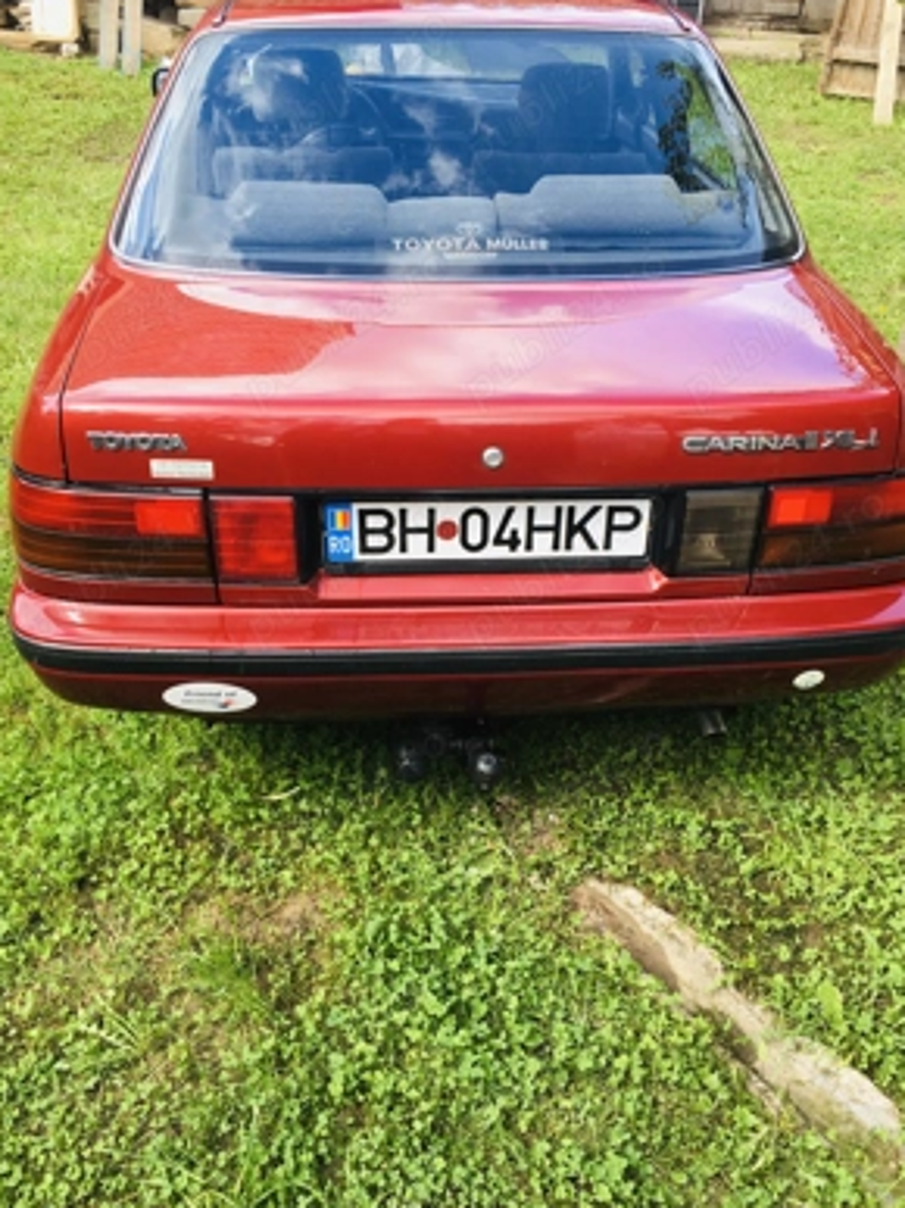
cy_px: 618
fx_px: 1046
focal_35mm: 30
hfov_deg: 46.8
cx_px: 456
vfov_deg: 60.0
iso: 25
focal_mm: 4.15
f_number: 2.2
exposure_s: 1/201
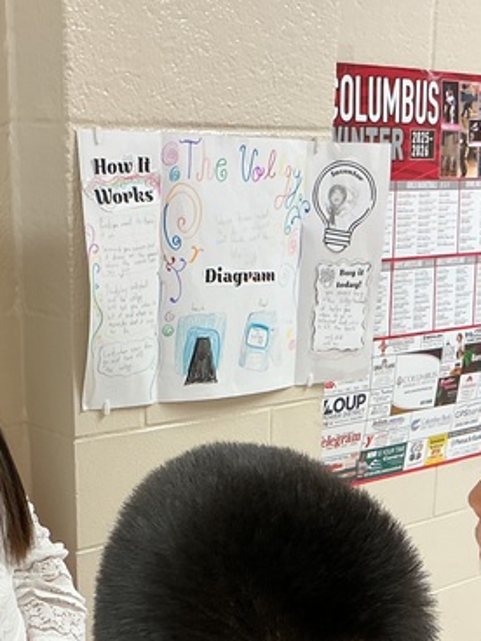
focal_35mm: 63
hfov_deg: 23.3
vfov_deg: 30.0
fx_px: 1167
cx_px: 218
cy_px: 507
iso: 64
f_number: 1.8
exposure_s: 1/60
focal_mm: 3
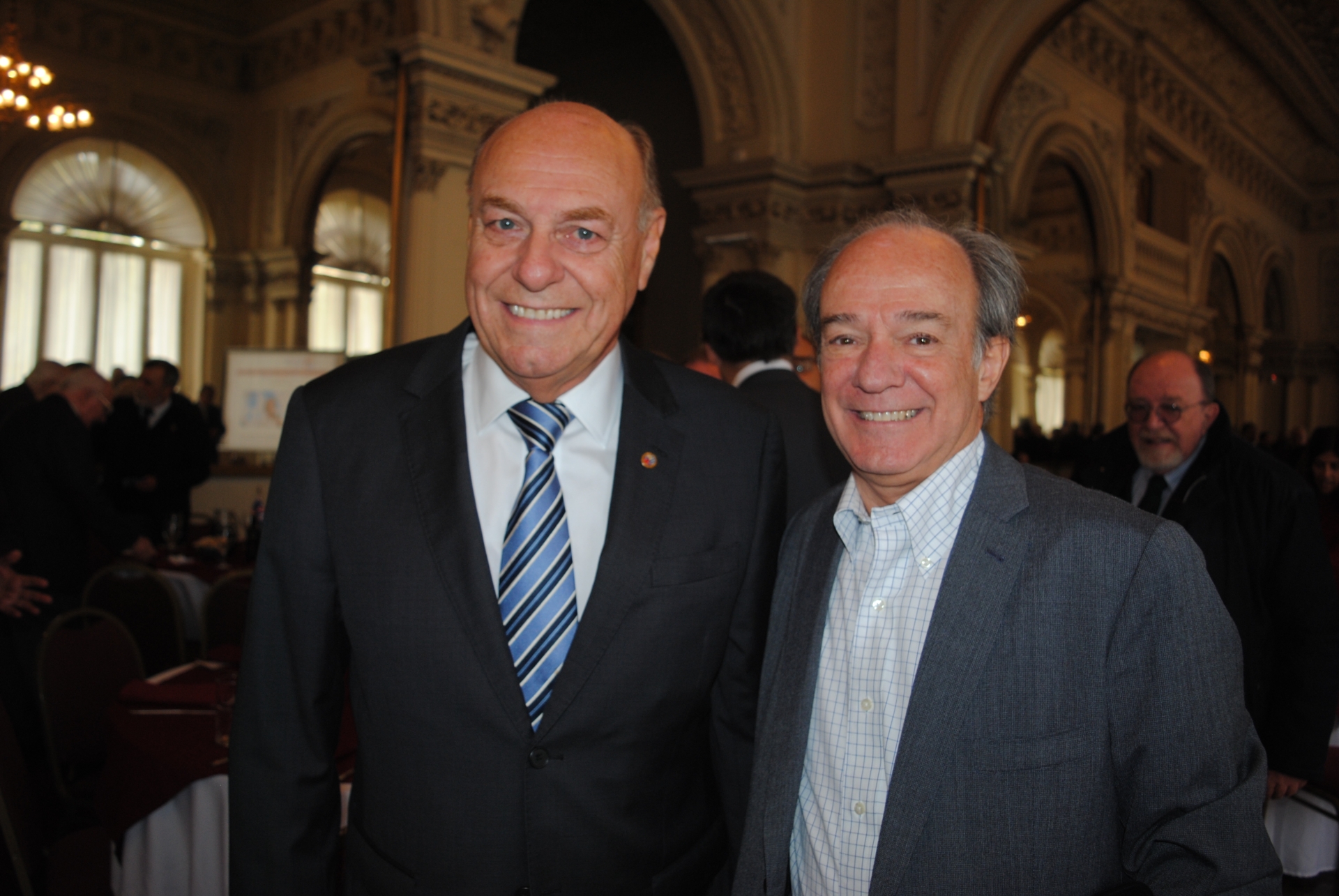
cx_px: 670
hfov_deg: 61.9
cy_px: 448
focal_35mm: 30
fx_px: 1117
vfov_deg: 43.7
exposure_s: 1/60
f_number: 3.8
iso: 200
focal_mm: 20
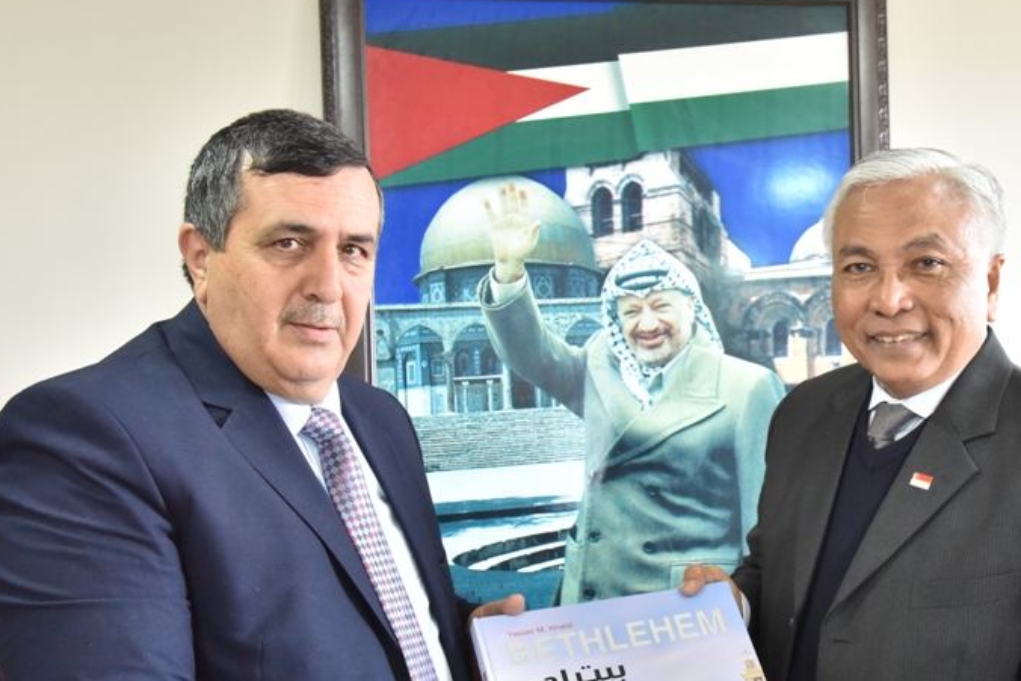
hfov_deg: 37.0
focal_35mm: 53
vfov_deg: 25.5
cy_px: 401
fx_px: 1503
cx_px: 708
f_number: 10
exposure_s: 1/40
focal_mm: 35
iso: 4000
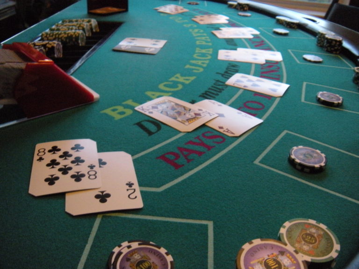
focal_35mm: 35
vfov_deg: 40.7
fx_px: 363
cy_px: 134
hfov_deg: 52.6
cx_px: 180
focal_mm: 5.9
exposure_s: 1/53.6
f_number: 3.8
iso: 400
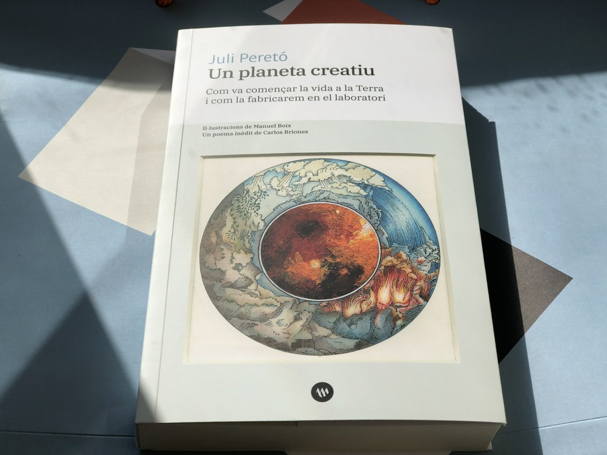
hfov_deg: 33.8
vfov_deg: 25.7
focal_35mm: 57
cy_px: 228
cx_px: 304
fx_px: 1000
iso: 20
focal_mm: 6.6
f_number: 2.8
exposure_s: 1/1453
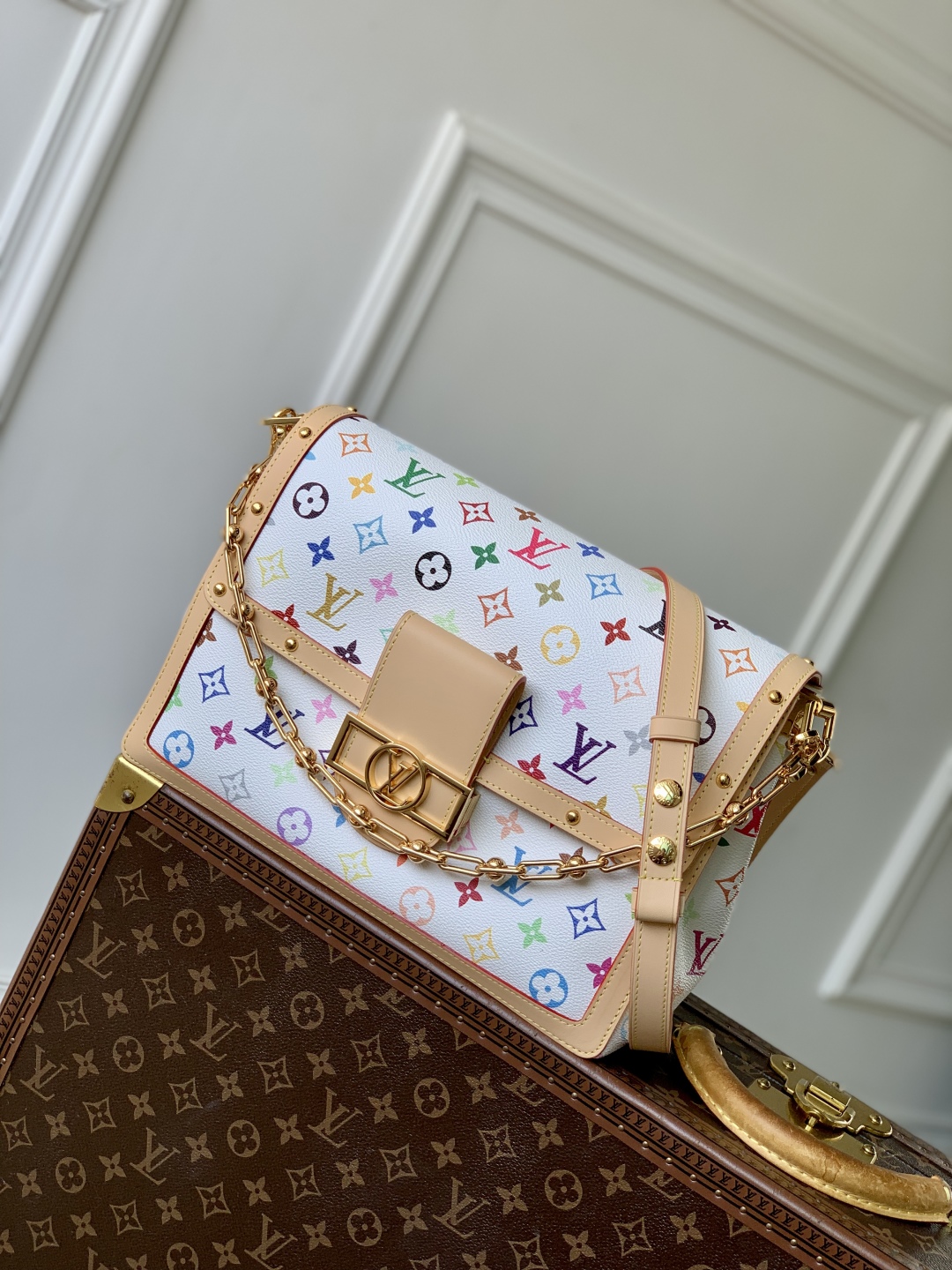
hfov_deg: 28.0
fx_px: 1907
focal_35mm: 52
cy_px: 635
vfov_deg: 36.8
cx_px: 476
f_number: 2.4
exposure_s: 1/153
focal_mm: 6
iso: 16
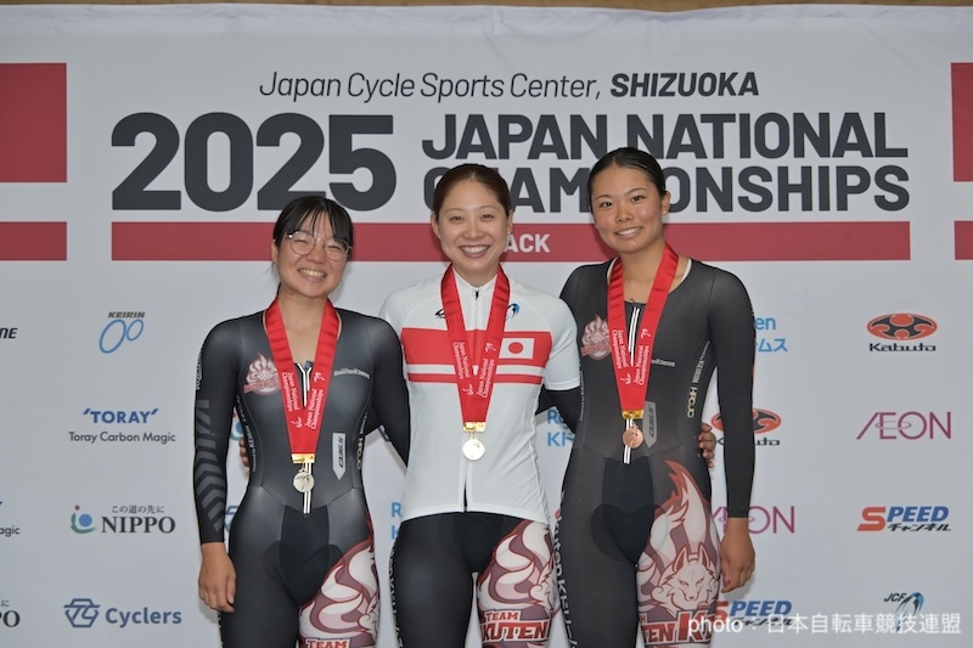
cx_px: 486
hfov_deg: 17.1
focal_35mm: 120
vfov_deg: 11.4
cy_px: 324
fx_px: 3242
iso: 500
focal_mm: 120
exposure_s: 1/160
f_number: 8
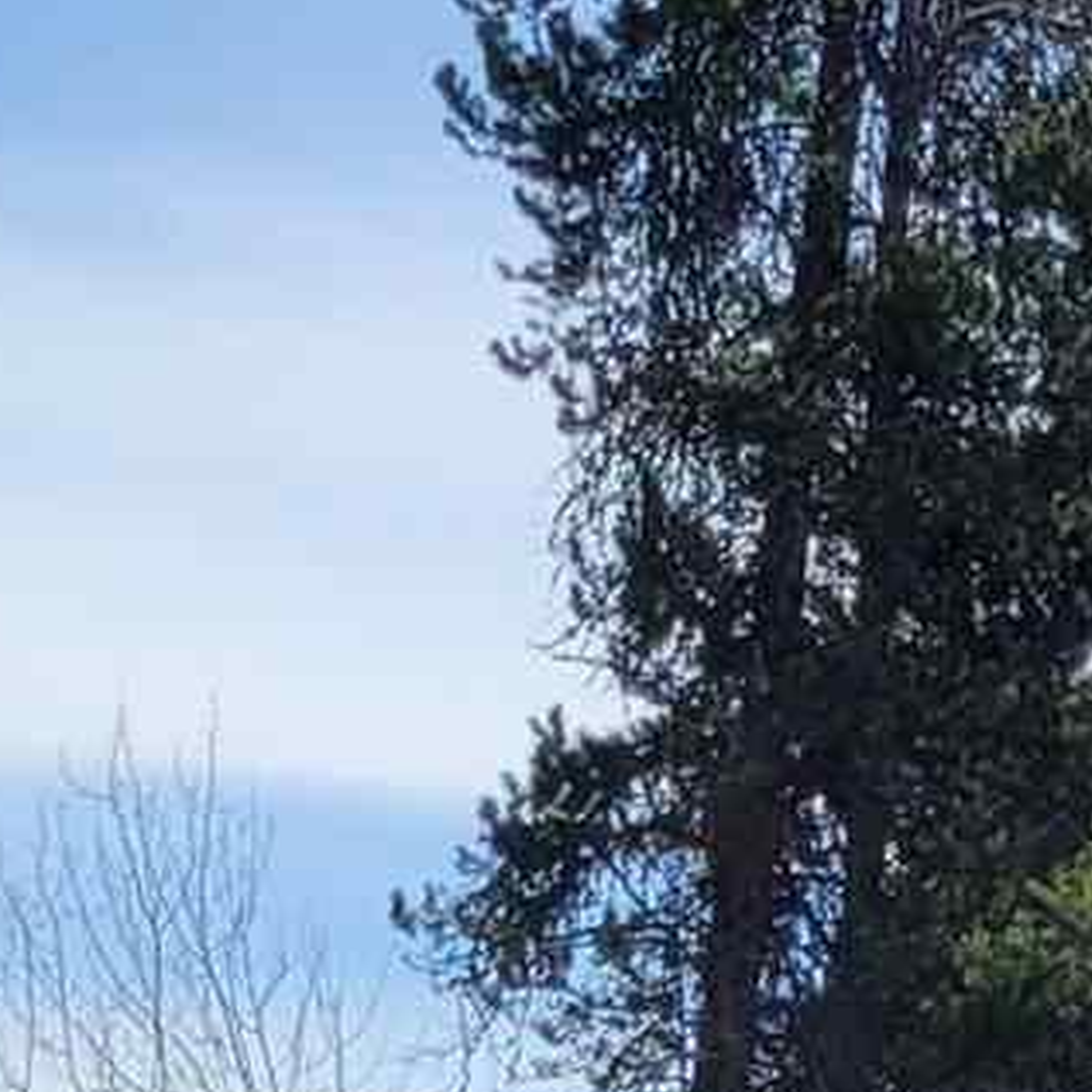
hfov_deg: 7.2
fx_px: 7923
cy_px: 1473
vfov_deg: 7.8
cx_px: 3025
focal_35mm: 222
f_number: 1.8
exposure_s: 1/2921
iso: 40
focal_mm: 5.4
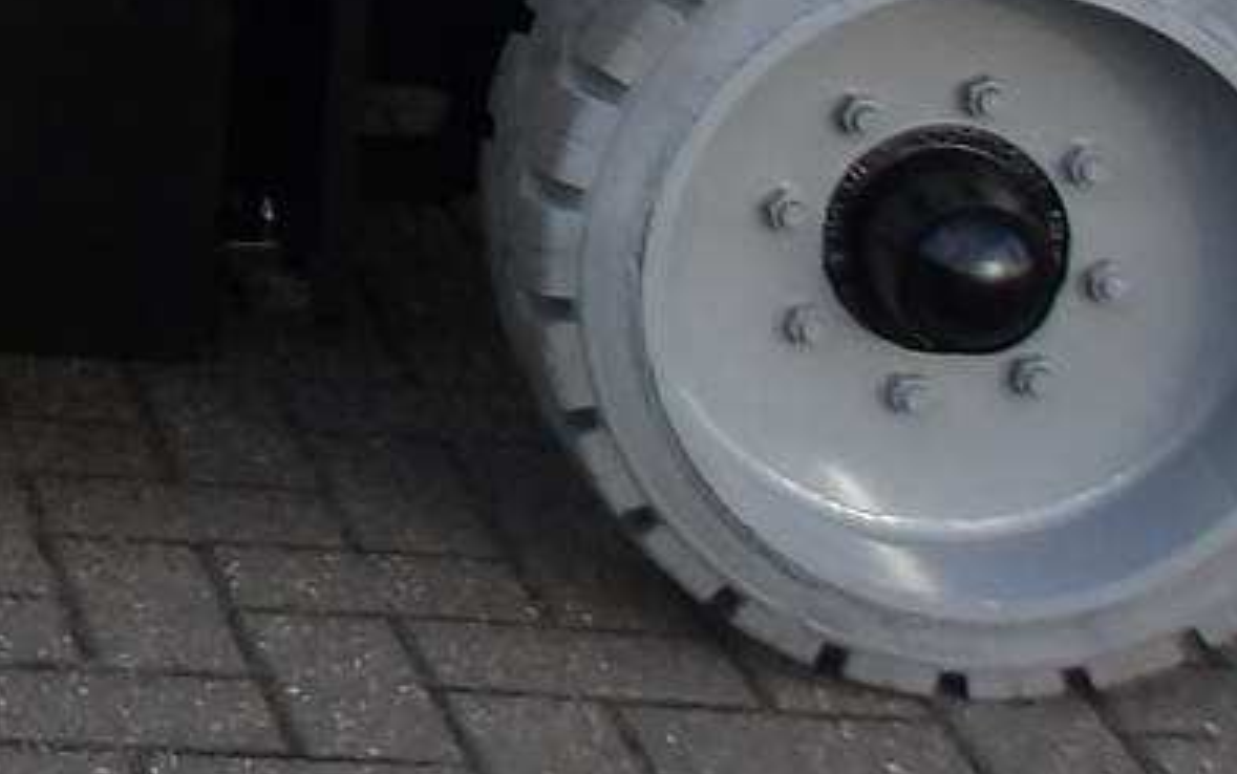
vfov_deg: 8.2
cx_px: -1272
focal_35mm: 149
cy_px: -1032
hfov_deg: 12.3
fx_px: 5025
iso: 100
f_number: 3
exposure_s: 1/292
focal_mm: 4.9
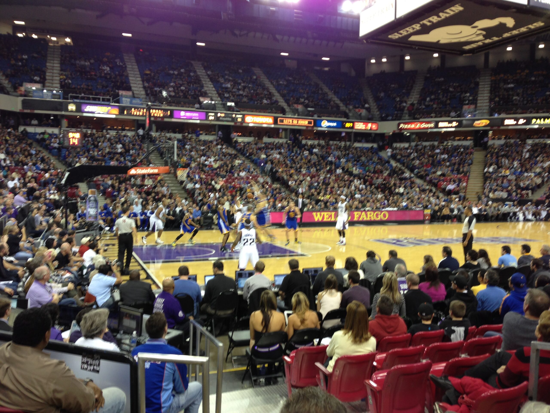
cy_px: 206
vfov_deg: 42.9
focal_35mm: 33
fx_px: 524
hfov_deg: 55.4
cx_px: 275
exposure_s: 1/20
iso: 50
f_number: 2.4
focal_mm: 4.13
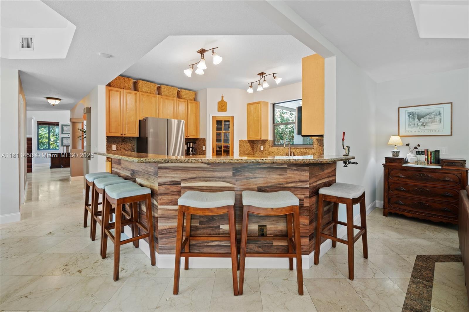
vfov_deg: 73.6
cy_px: 156
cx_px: 234
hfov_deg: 96.8
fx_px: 208
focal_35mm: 16
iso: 200
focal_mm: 16
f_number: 8
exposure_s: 1/1.67
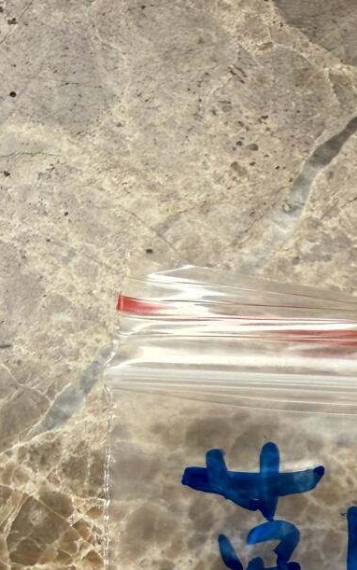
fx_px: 1167
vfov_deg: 23.8
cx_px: 446
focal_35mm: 75
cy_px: 763
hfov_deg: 16.6
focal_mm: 2.22
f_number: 2.2
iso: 40
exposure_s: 1/162
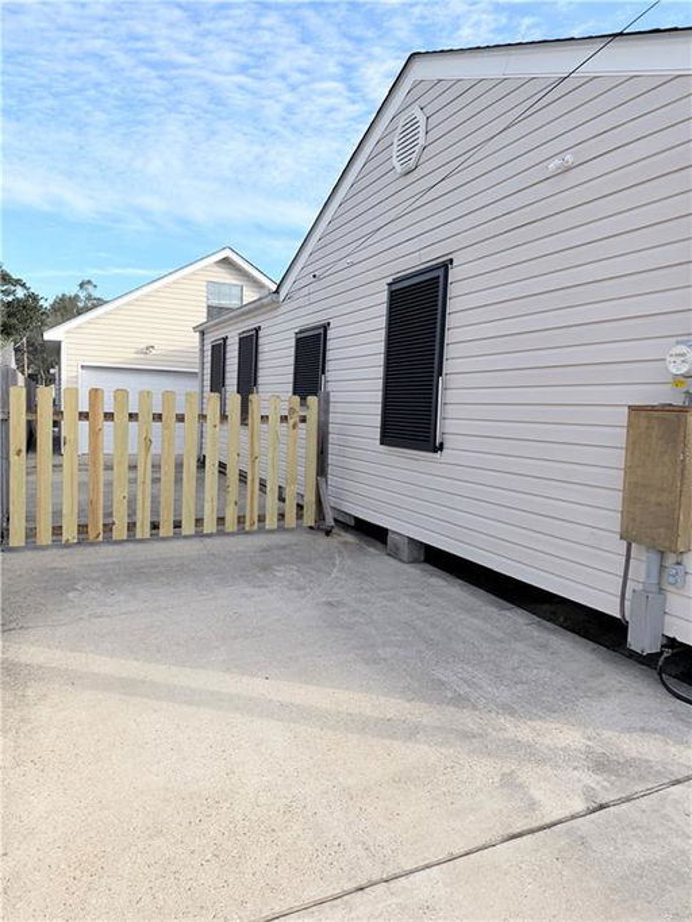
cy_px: 461
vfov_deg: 71.6
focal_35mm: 24
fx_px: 639
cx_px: 346
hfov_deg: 56.8
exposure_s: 1/2801
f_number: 1.78
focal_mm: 6.76
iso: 80
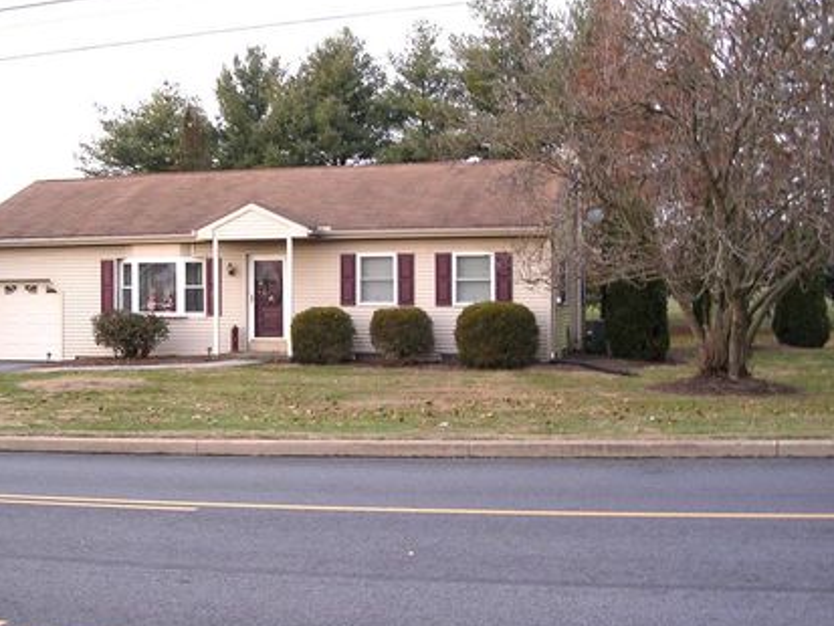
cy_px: 318
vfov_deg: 31.5
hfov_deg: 41.1
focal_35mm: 46
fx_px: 1109
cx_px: 341
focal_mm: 5.8
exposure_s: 1/45.8
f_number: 2.8
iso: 100
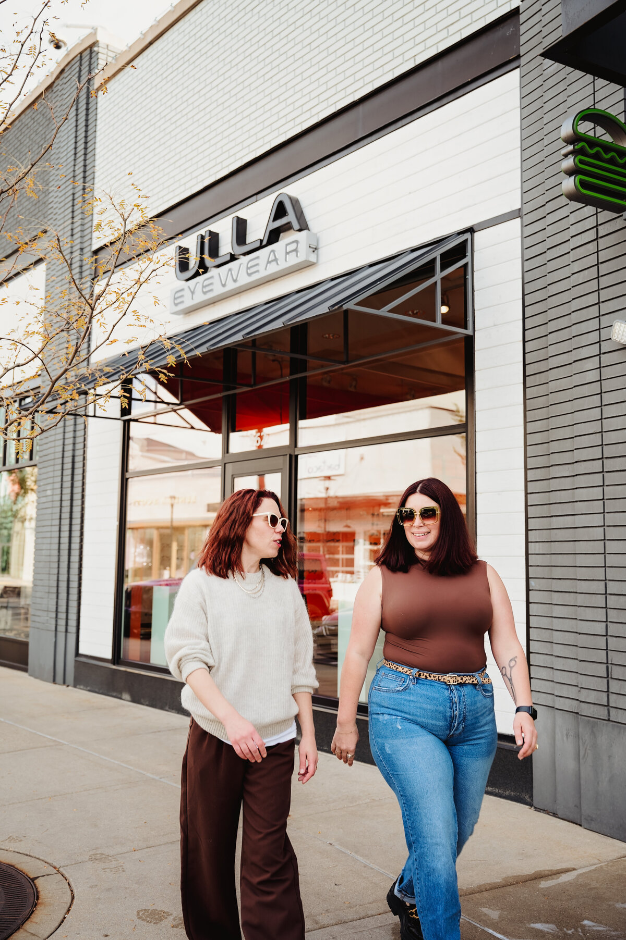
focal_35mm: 34
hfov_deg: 38.3
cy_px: 470
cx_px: 313
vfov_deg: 55.1
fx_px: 901
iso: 200
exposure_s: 1/320
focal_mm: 34.5
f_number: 3.5
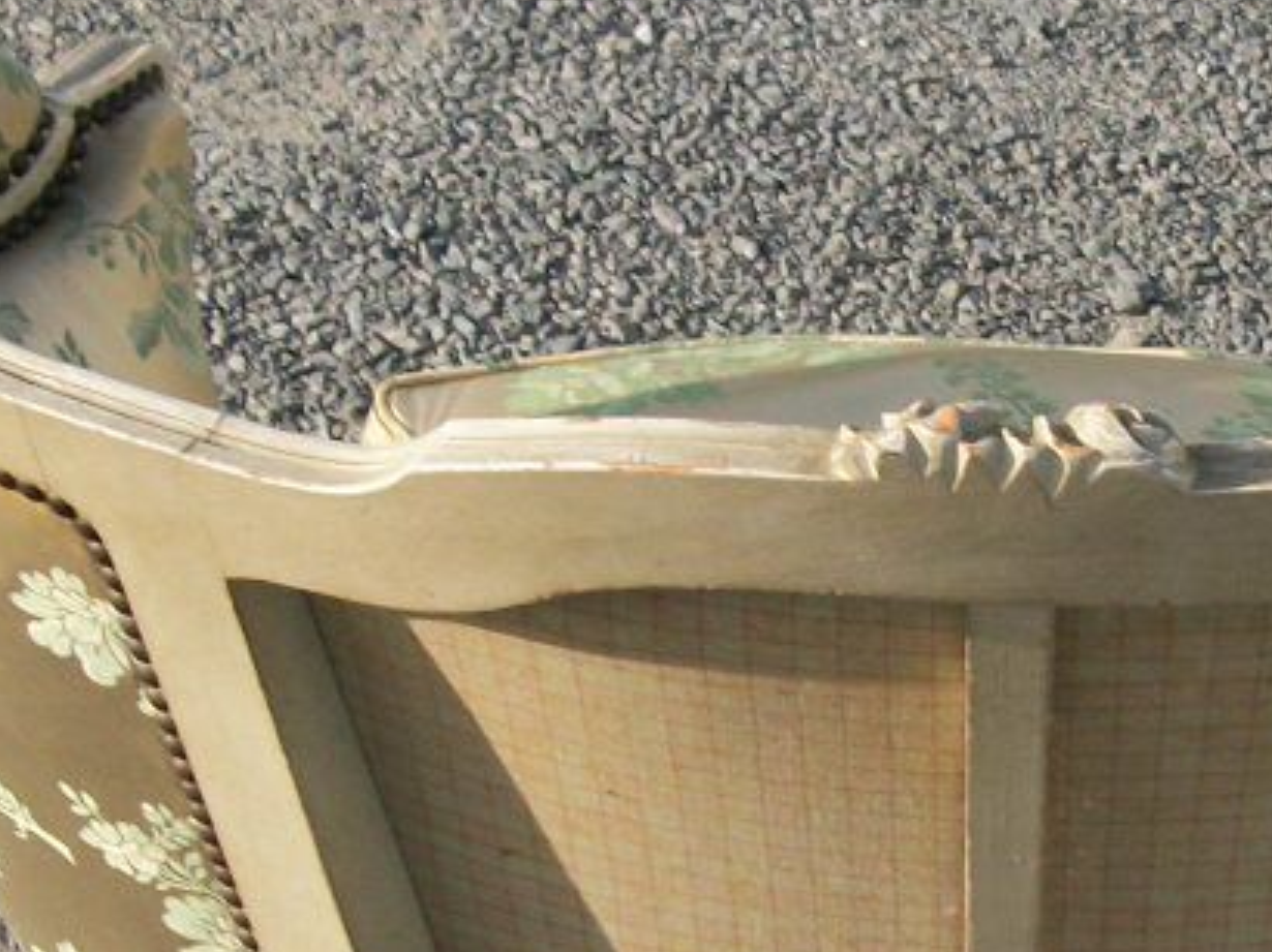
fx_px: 3672
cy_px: 893
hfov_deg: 19.4
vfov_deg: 14.6
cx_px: 1080
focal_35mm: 100
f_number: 8.8
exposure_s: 1/125
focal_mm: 5.7
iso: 80
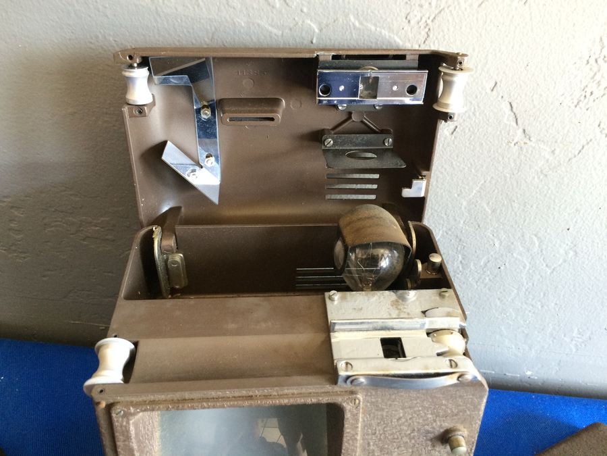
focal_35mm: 29
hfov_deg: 61.7
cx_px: 304
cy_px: 228
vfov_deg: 48.2
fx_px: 509
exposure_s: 1/30
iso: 125
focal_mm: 4.15
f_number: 2.2
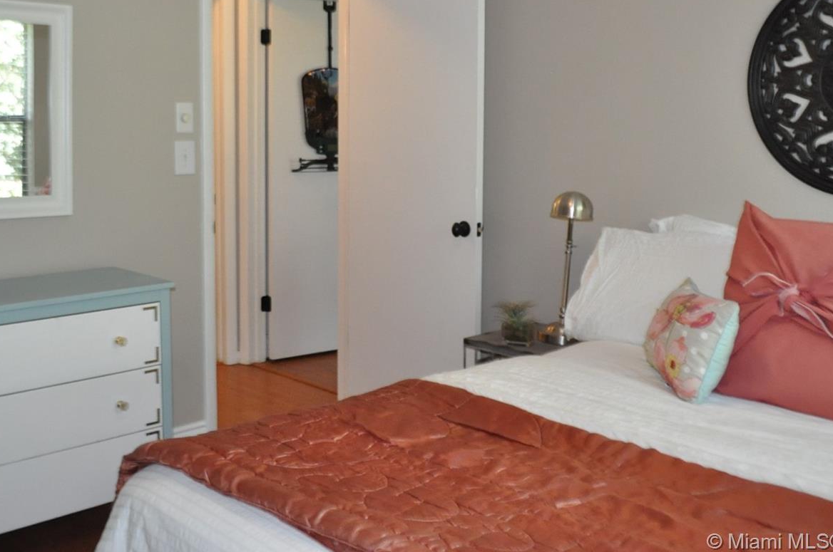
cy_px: 178
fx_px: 855
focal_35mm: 37
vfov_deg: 35.4
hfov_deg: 51.8
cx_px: 368
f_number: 5
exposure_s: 1/200
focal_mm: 18
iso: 2200
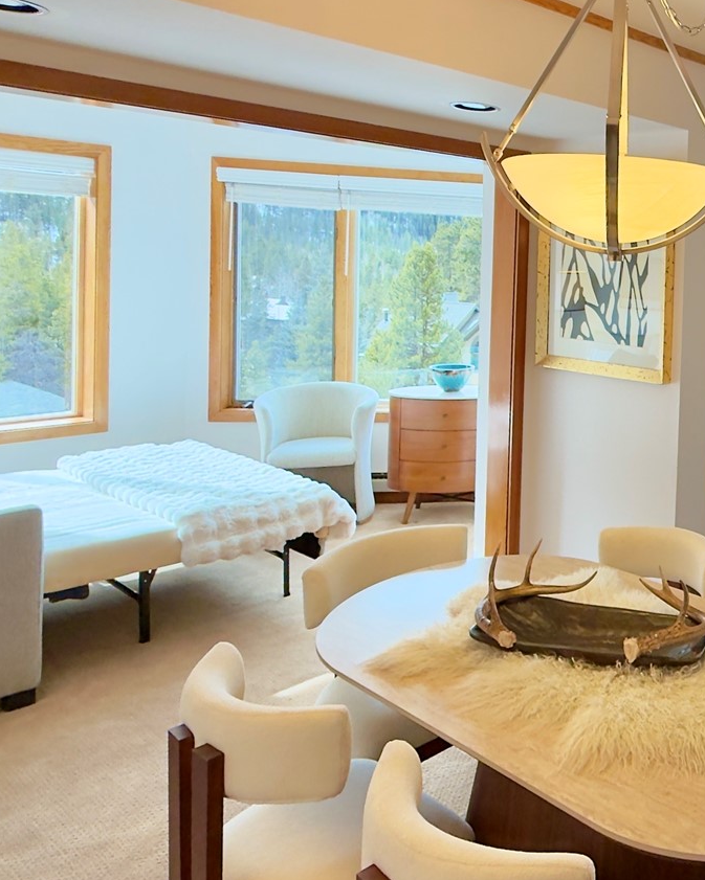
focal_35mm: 26
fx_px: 678
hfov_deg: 43.3
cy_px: 583
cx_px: 768
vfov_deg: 64.4
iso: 64
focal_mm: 2.22
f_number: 2.2
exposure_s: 1/120
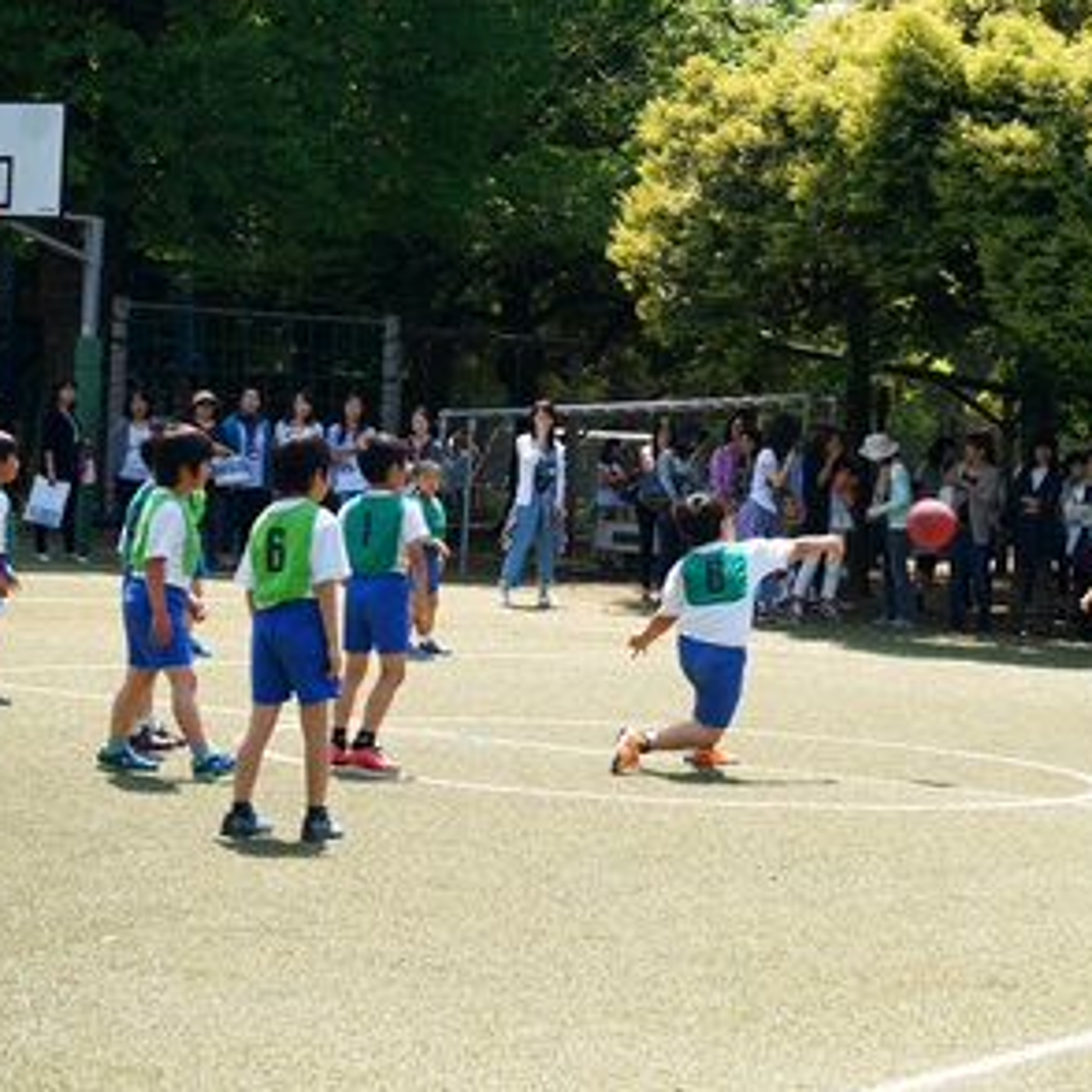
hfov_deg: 17.8
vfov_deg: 17.9
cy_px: 550
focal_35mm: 97
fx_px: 3462
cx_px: 787
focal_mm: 50
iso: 100
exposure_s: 1/200
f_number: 6.3
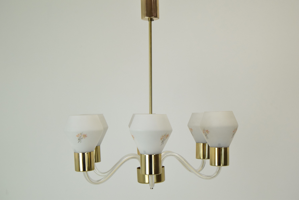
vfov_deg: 23.8
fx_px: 474
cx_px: 150
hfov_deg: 35.0
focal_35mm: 57
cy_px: 100
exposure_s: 1/320
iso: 1600
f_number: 9
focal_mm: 38
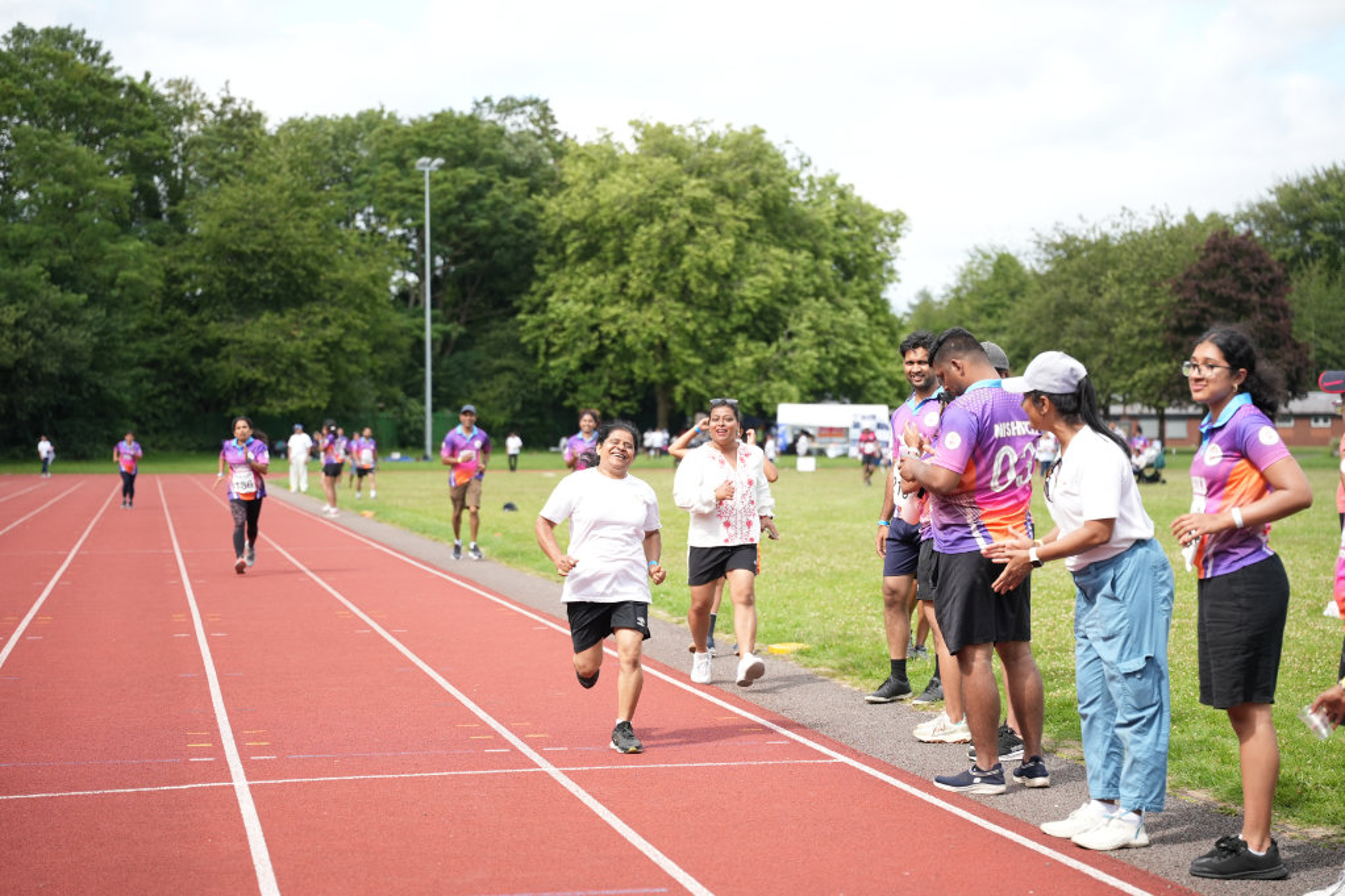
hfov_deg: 28.8
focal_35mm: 70
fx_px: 2615
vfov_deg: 19.5
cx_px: 672
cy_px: 448
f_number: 2.8
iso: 250
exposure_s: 1/1250
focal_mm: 70
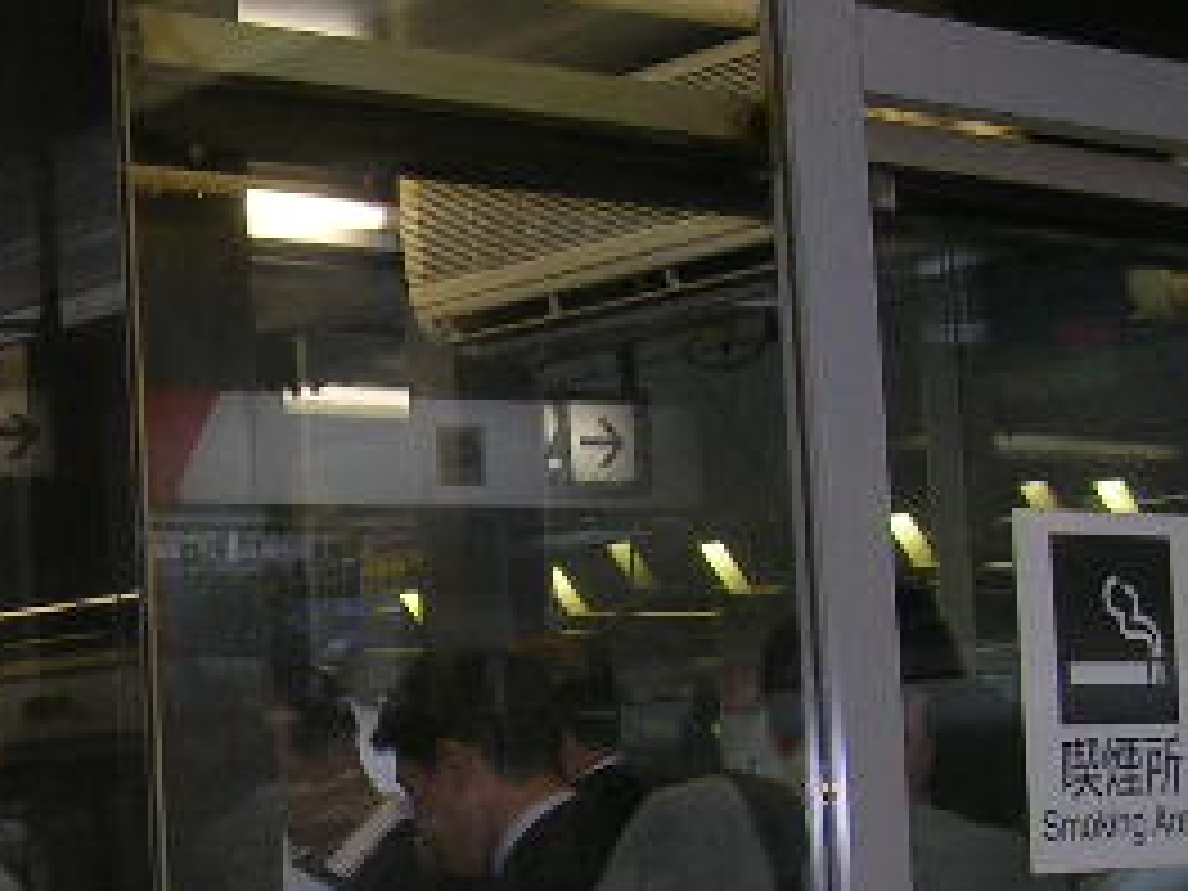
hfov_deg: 20.6
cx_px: 4
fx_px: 3157
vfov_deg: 16.0
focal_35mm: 92
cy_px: 666
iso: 50
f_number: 2.8
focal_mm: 5.8
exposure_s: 1/60.1
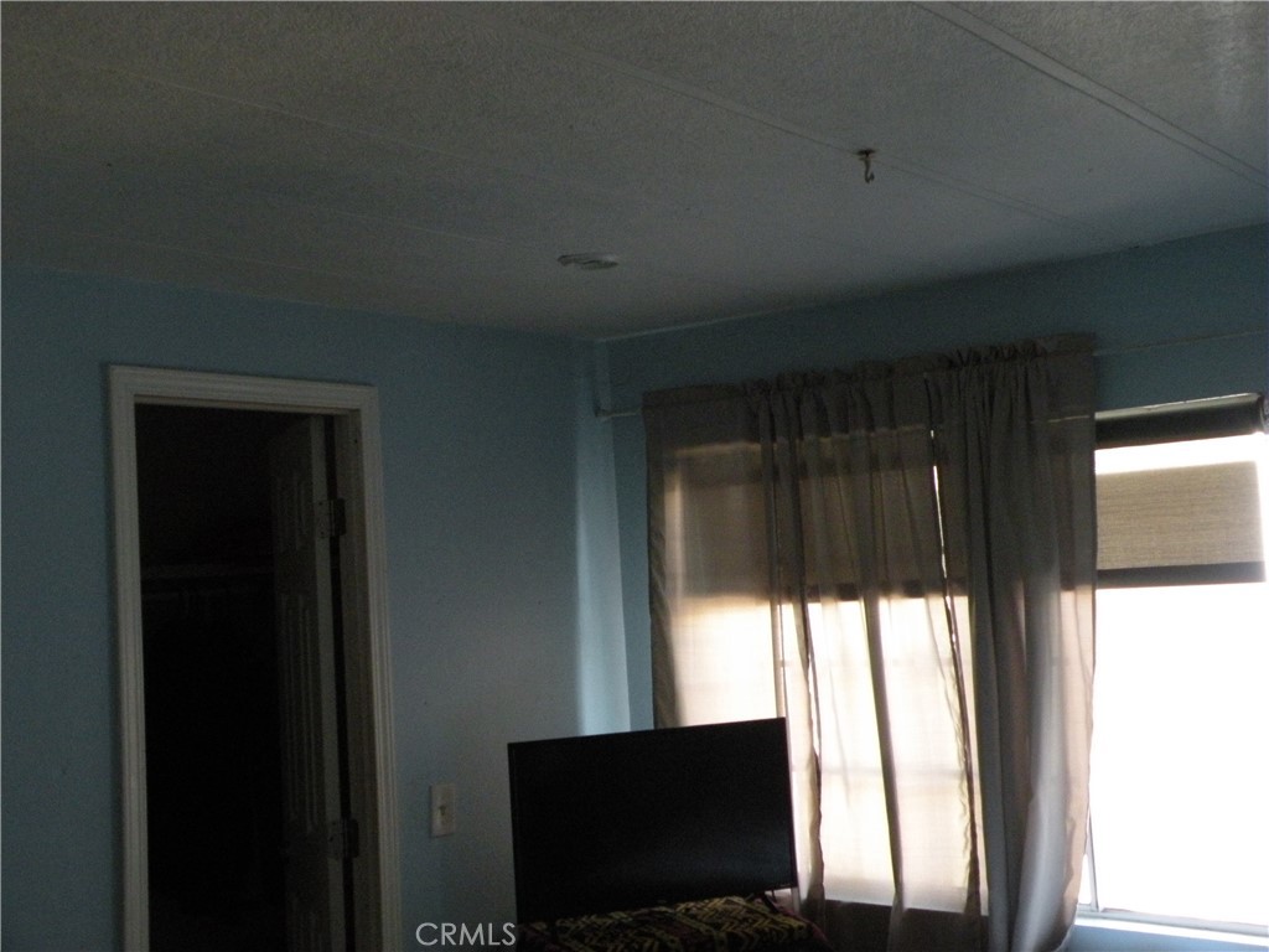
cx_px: 634
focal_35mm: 42
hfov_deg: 44.8
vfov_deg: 34.3
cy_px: 476
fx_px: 1540
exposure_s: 1/34.3
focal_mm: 7.4
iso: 400
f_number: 3.2
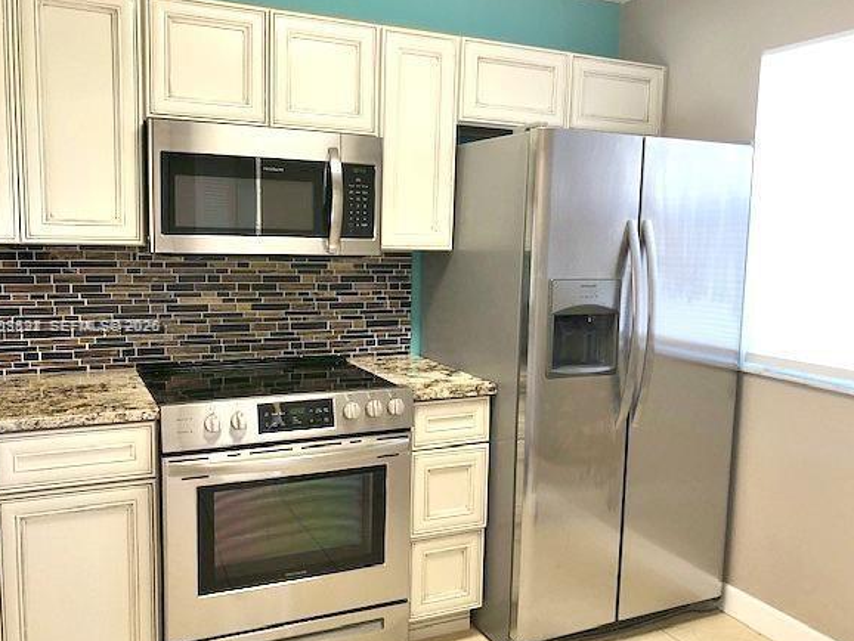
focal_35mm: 31
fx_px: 765
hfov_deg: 58.3
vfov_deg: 45.5
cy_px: 326
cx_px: 430
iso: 32
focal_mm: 3.99
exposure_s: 1/30
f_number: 1.8
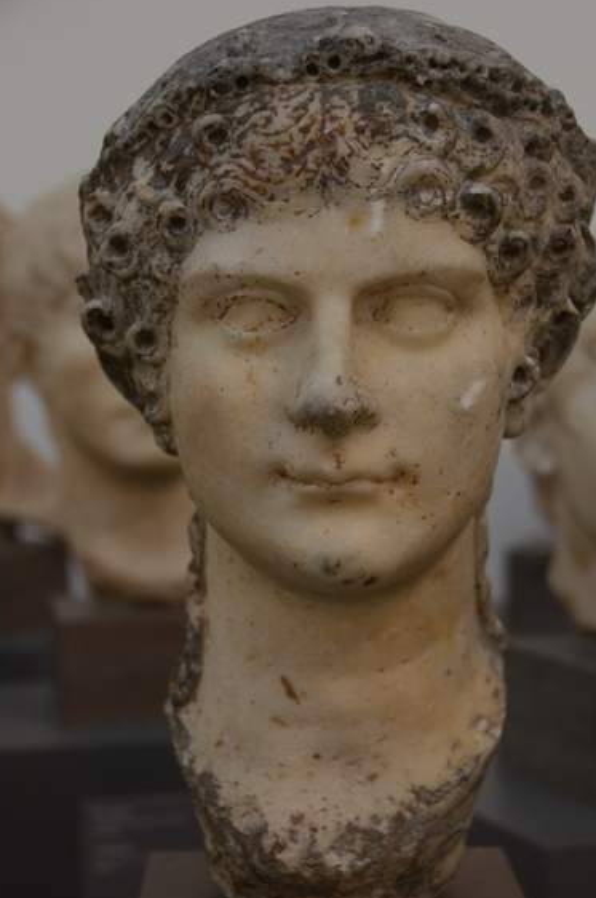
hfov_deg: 16.0
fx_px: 2117
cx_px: 339
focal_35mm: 85
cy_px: 494
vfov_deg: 23.9
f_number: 4.5
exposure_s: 1/50
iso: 1000
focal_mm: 48
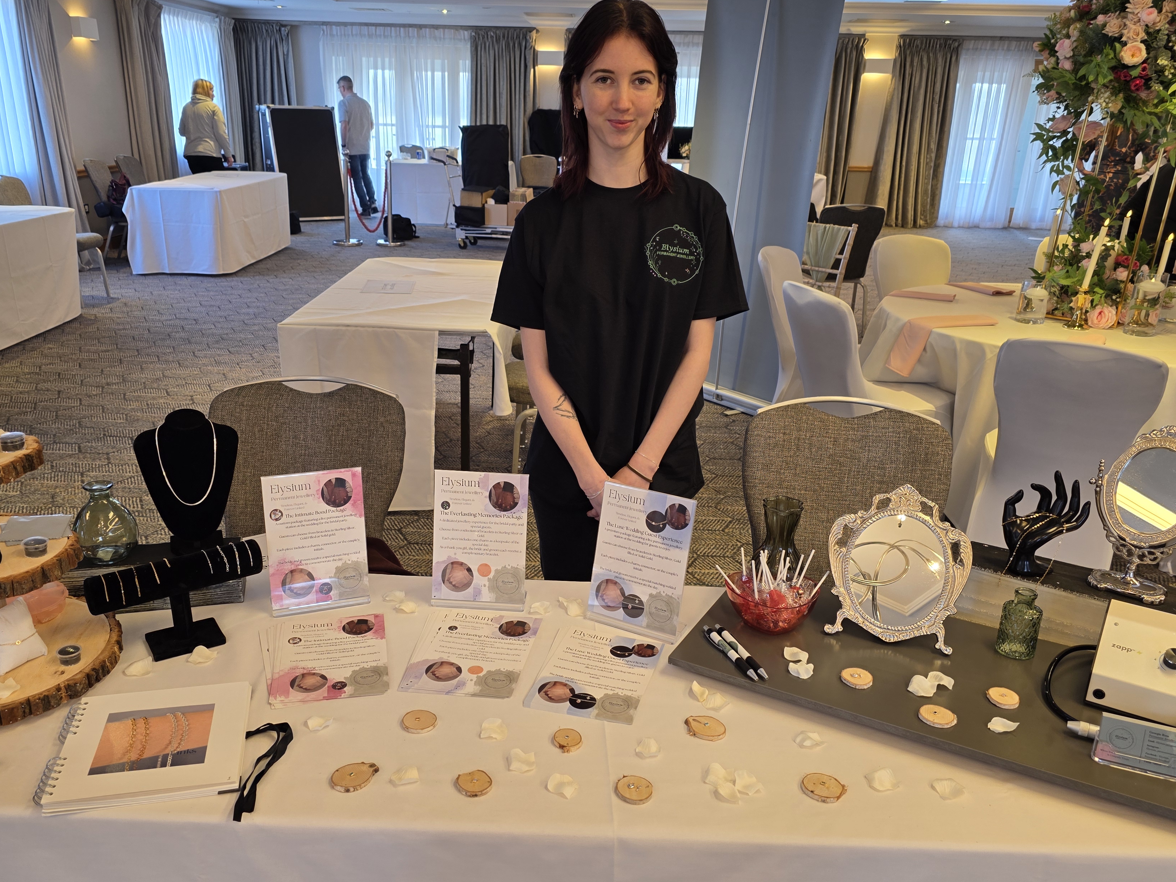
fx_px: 951
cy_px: 469
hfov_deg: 63.4
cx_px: 546
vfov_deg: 49.7
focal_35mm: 28
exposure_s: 1/51.8
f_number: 1.7
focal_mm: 6.3
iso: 50
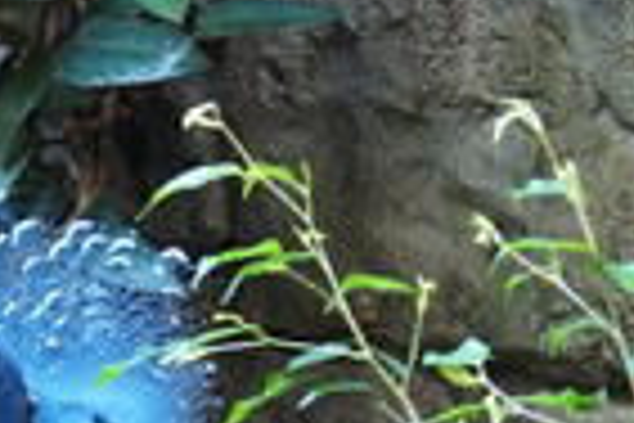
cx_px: -220
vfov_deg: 3.7
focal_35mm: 373
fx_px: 6568
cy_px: 328
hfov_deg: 5.5
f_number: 2.8
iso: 500
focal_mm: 24
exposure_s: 1/60
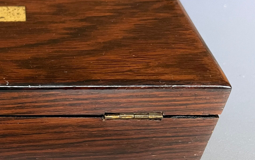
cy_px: 134
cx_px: 0
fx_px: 403
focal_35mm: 58
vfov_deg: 22.0
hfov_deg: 32.3
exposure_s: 1/50
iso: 400
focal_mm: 5.1
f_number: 1.6
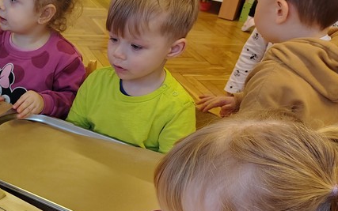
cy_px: 177
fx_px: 562
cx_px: -43
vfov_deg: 21.0
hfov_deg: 29.8
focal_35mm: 61
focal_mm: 5.56
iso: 1065
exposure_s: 1/100
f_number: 1.8
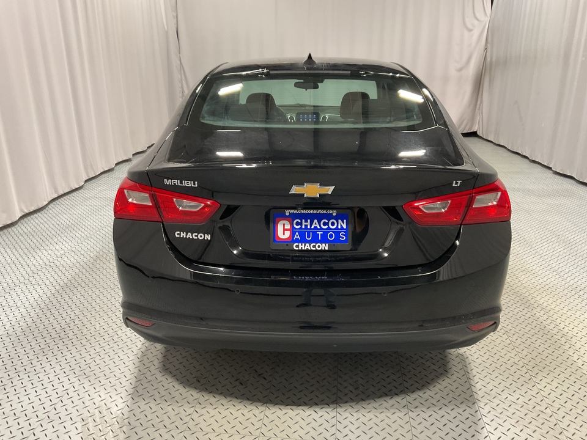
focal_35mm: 29
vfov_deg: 48.2
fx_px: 492
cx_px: 294
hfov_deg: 61.7
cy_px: 220
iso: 80
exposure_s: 1/50
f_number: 1.8
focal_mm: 3
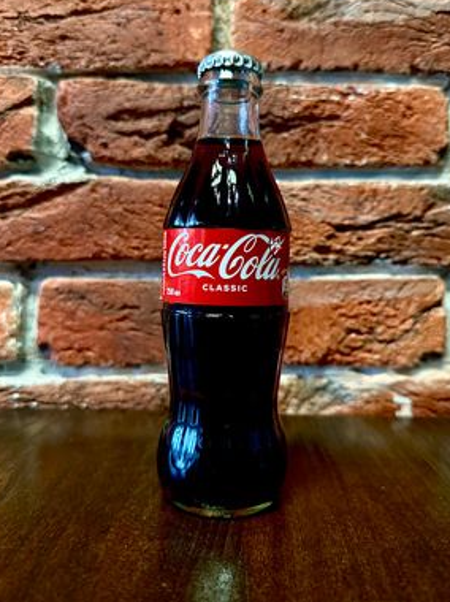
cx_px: 235
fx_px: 469
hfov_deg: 51.2
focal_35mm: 27
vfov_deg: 65.2
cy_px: 267
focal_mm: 6.86
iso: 800
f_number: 1.78
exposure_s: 1/50
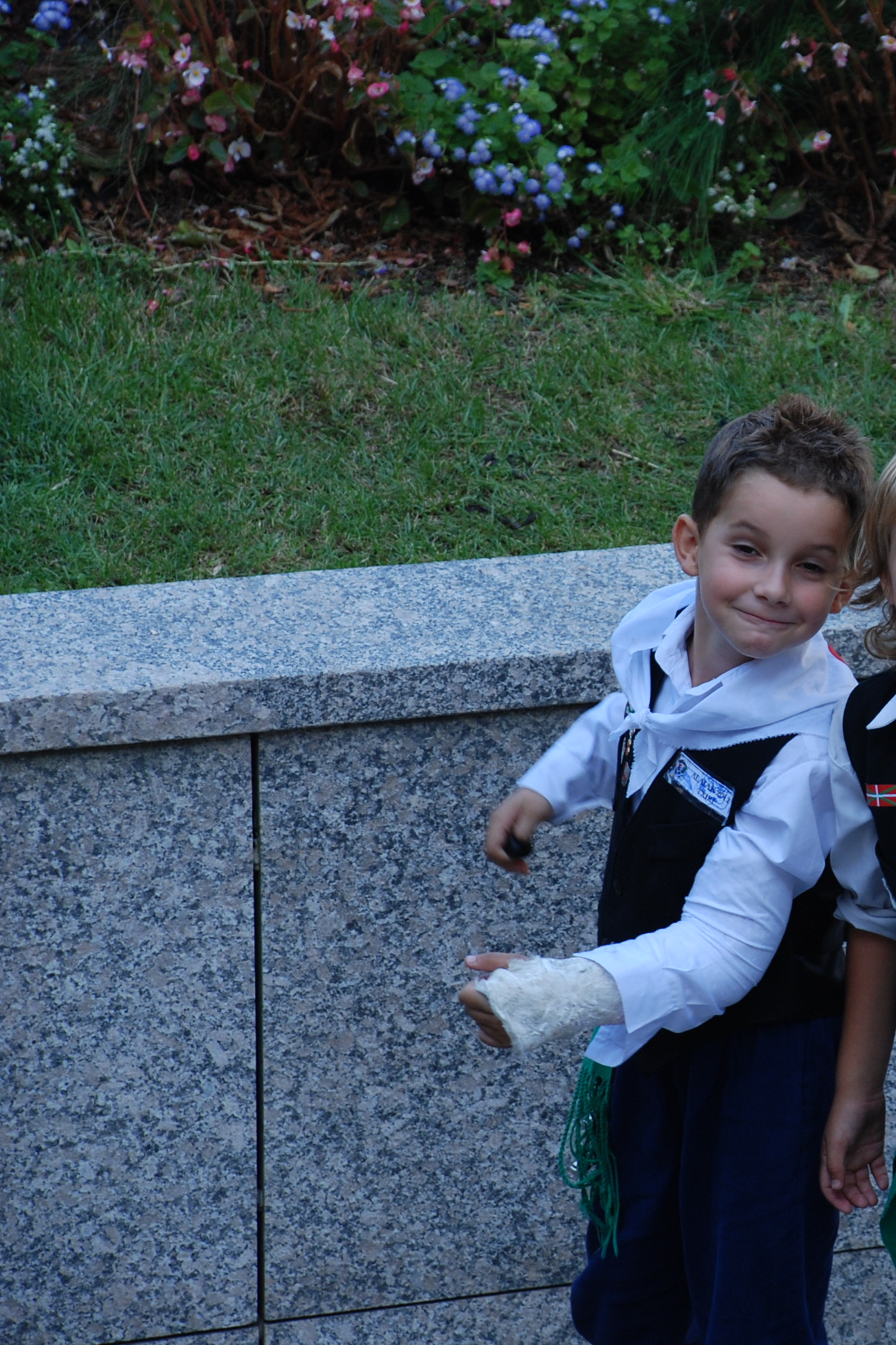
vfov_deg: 10.2
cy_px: 673
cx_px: 990
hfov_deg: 6.8
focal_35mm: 202
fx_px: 7542
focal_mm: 90
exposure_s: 1/125
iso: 220
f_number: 5.6
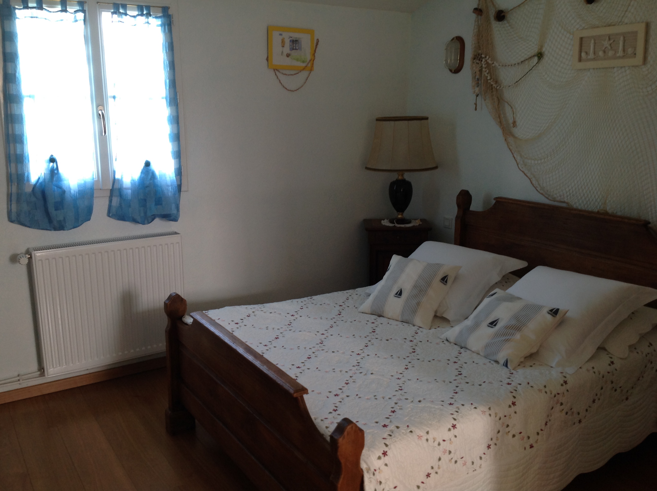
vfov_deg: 40.6
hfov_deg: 52.7
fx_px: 663
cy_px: 246
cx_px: 328
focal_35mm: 35
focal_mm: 4.28
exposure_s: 1/17
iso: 50
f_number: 2.4
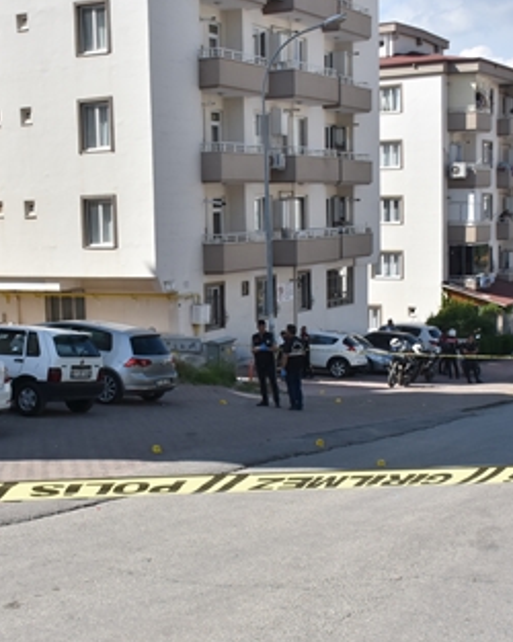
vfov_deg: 34.7
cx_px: 183
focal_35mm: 54
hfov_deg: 27.9
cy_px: 355
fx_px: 1026
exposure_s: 1/500
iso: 320
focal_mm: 20
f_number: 11
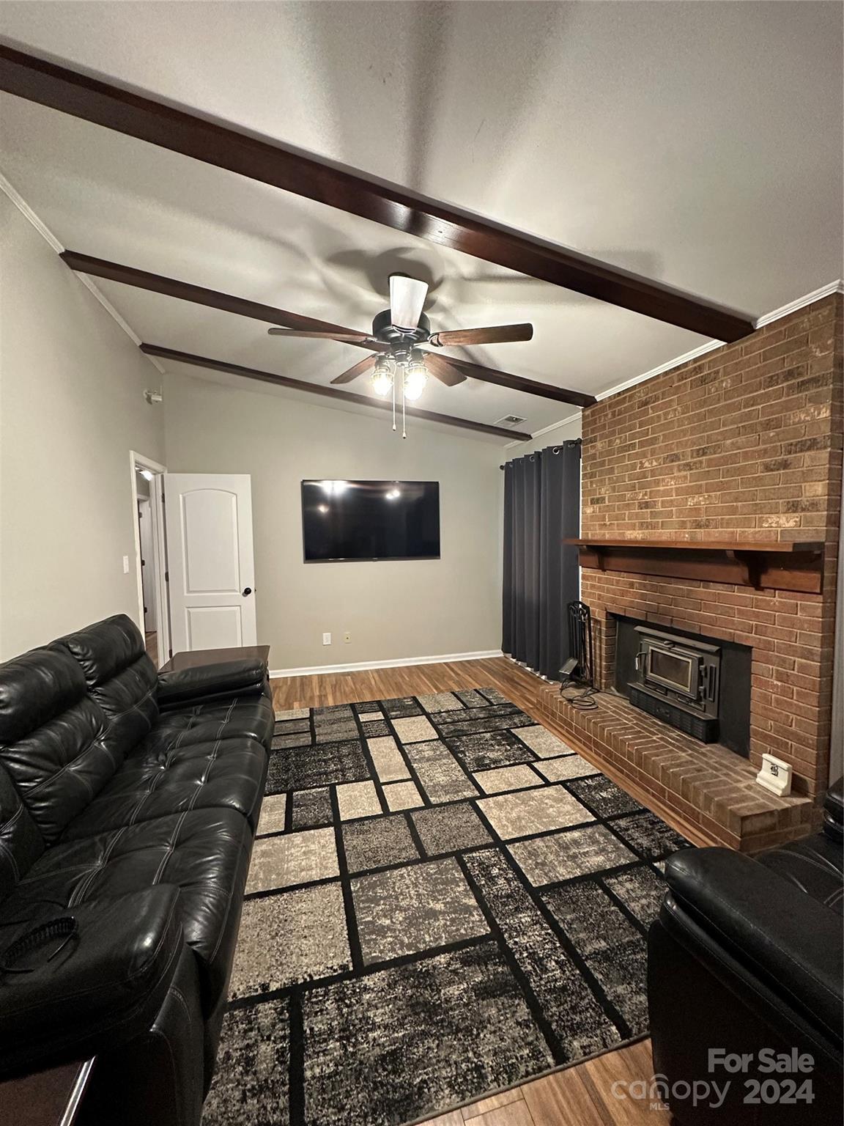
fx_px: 455
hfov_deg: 85.7
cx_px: 422
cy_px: 563
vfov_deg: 102.1
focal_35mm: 14
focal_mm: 2.22
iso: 500
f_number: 2.2
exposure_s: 1/60
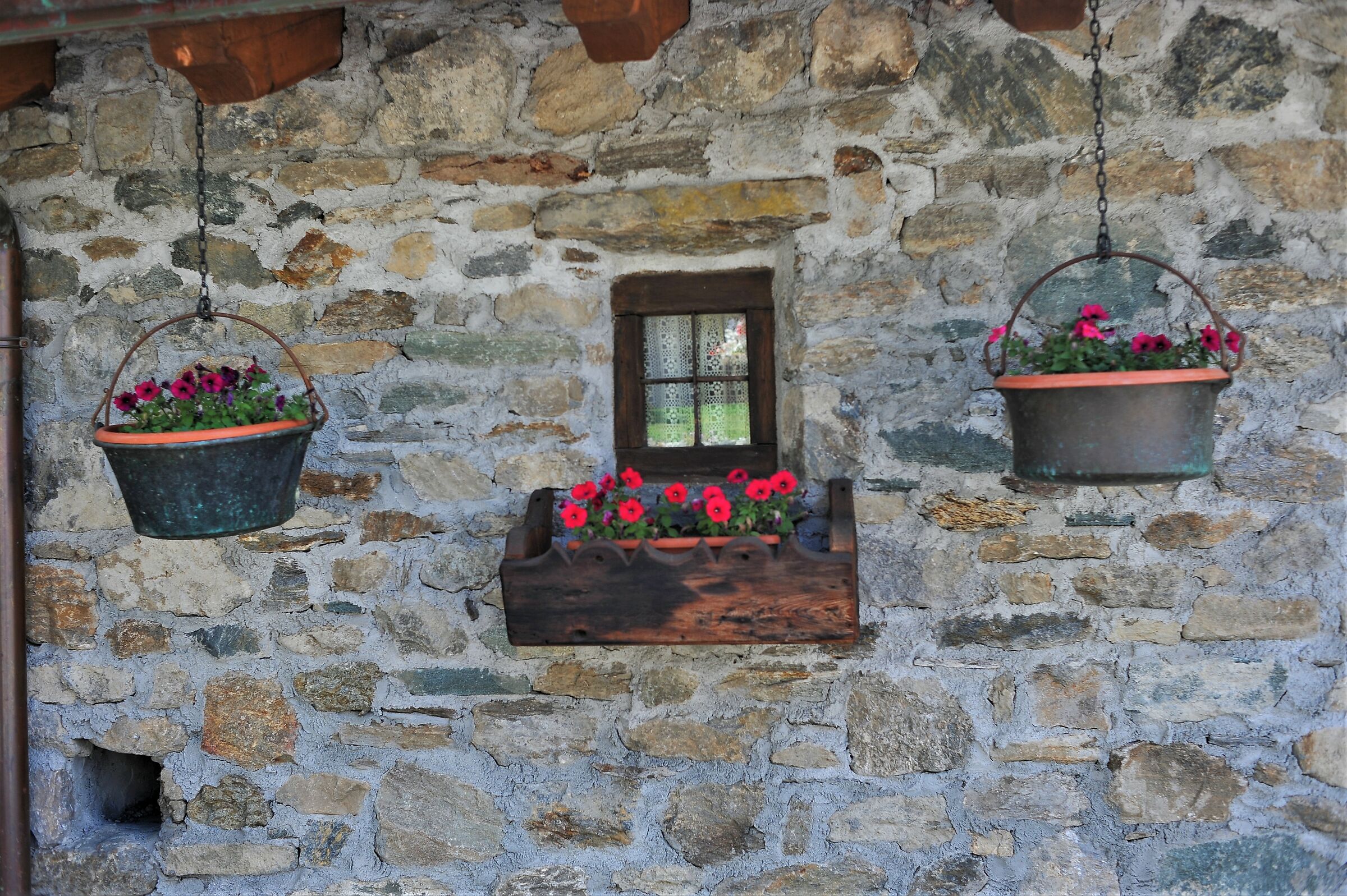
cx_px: 674
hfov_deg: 54.5
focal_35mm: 35
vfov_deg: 37.8
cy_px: 448
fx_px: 1309
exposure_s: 1/800
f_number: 2.8
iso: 250
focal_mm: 35
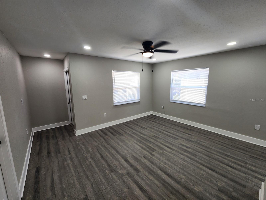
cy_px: 100
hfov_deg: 106.2
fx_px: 100
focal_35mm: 13
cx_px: 133
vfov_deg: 89.9
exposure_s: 1/60
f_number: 2.2
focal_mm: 2.2
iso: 64
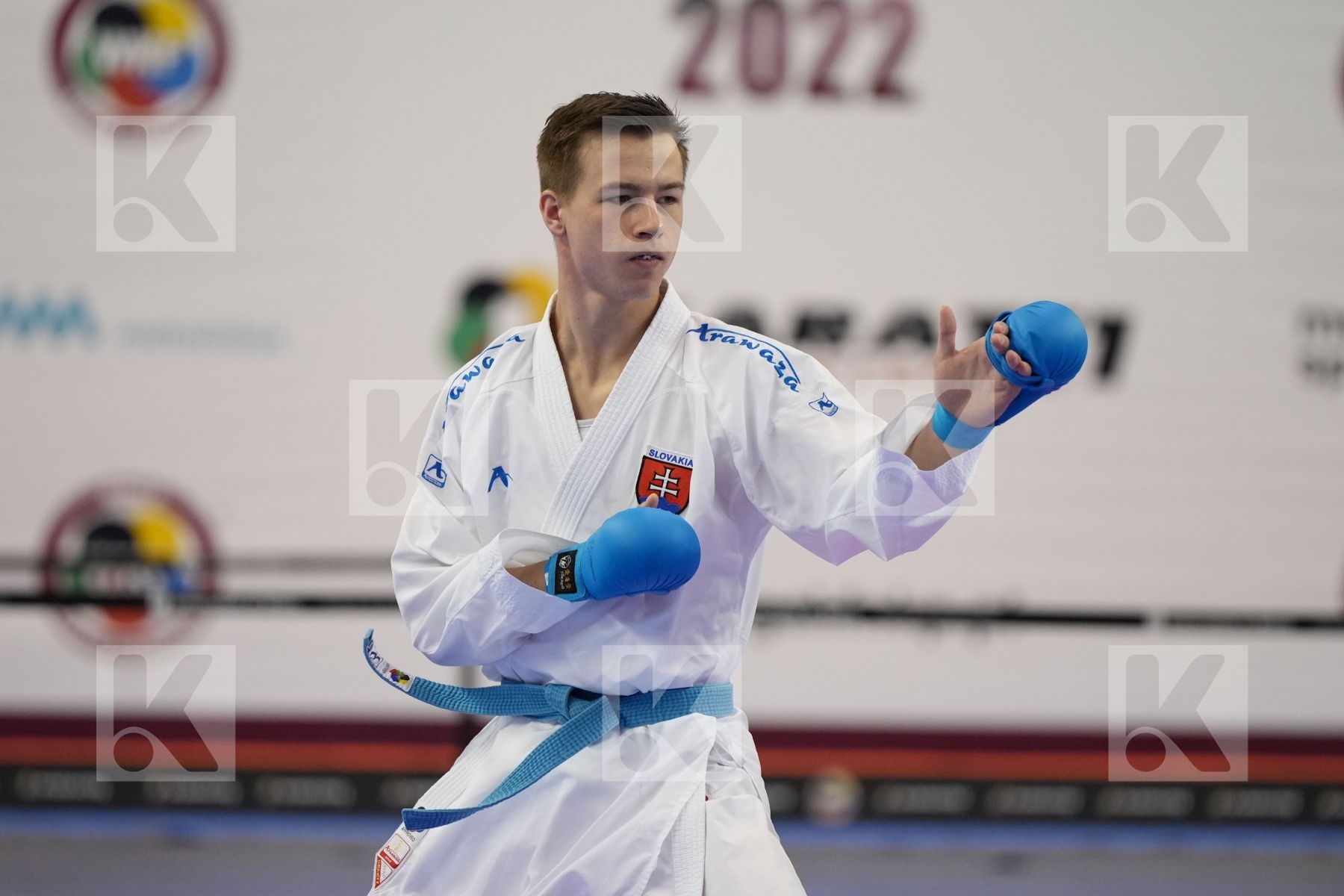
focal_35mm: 264
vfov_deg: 5.2
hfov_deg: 7.8
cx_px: 672
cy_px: 448
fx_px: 9855
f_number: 2.8
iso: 2000
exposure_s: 1/1000
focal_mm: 176
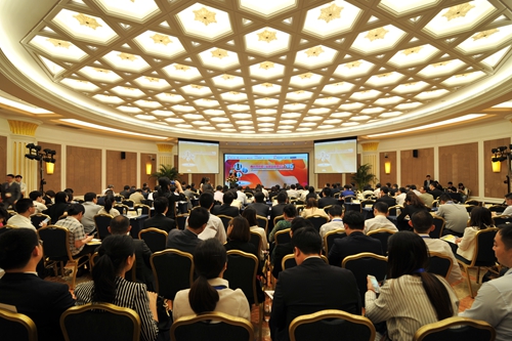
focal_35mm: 16
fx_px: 227
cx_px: 256
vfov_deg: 73.7
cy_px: 170
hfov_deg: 96.8
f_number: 8
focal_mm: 16
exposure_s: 1/15
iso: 400
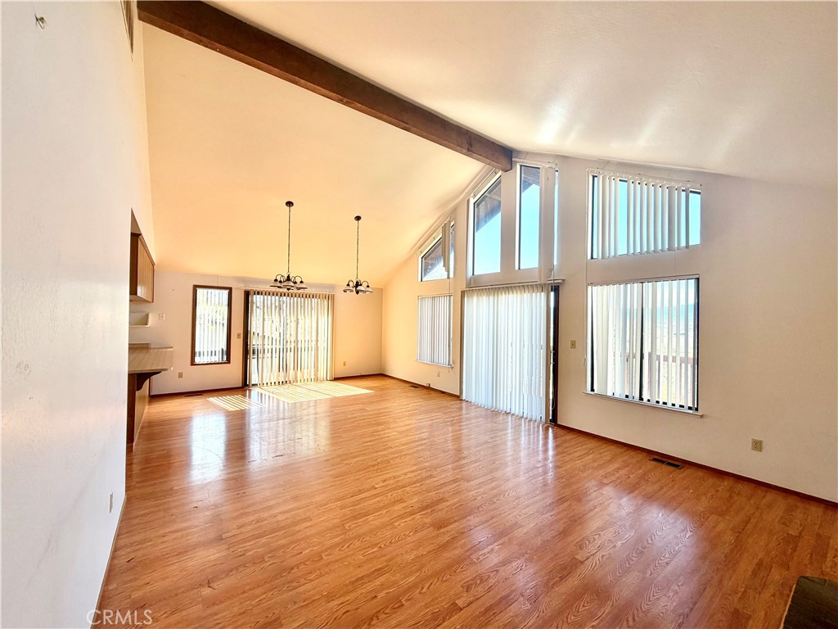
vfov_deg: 85.7
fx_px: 339
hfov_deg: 102.1
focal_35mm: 14
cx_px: 419
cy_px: 314
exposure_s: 1/139
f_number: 2.2
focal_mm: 2.22
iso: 40
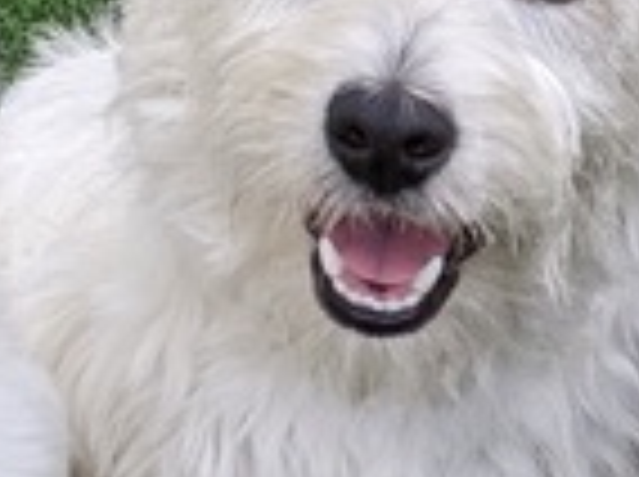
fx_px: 3594
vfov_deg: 7.5
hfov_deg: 9.7
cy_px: 675
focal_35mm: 195
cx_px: 1098
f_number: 1.8
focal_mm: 4.44
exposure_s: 1/1304
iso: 44
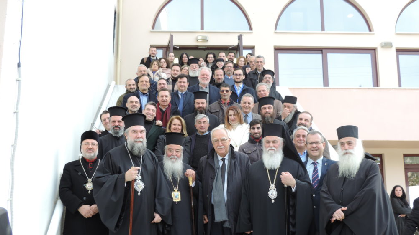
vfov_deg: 30.3
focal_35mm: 39
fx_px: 433
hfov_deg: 51.6
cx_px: 213
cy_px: 142
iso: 80
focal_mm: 6.2
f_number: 3.3
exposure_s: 1/125
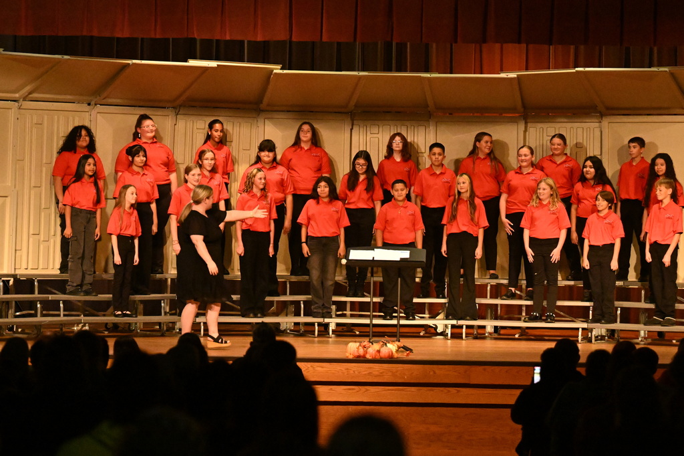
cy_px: 228
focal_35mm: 138
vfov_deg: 9.9
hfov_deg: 14.9
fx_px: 2621
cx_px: 342
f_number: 2.8
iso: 10000
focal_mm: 92
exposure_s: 1/1600
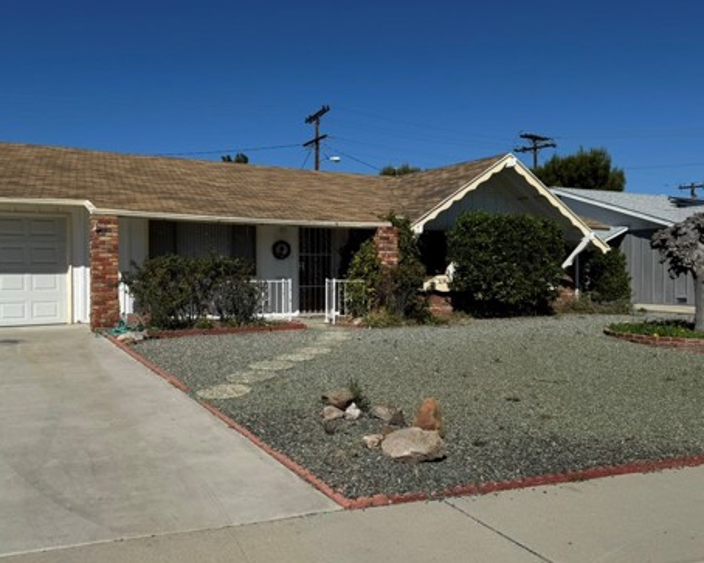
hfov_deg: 54.1
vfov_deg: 44.5
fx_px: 687
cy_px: 292
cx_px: 319
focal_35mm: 33
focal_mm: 6.76
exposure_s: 1/10417
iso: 80
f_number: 1.78
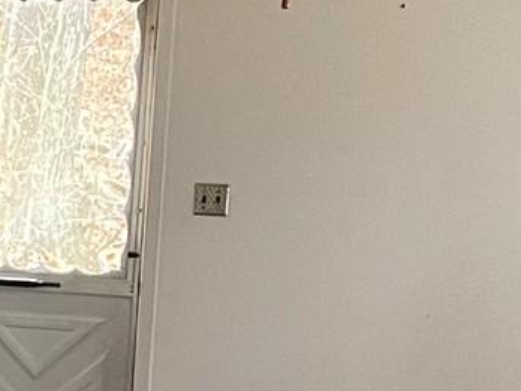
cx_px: -774
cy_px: 351
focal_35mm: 147
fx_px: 2212
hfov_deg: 11.1
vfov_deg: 10.0
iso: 320
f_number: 1.6
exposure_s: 1/60
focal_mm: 5.1
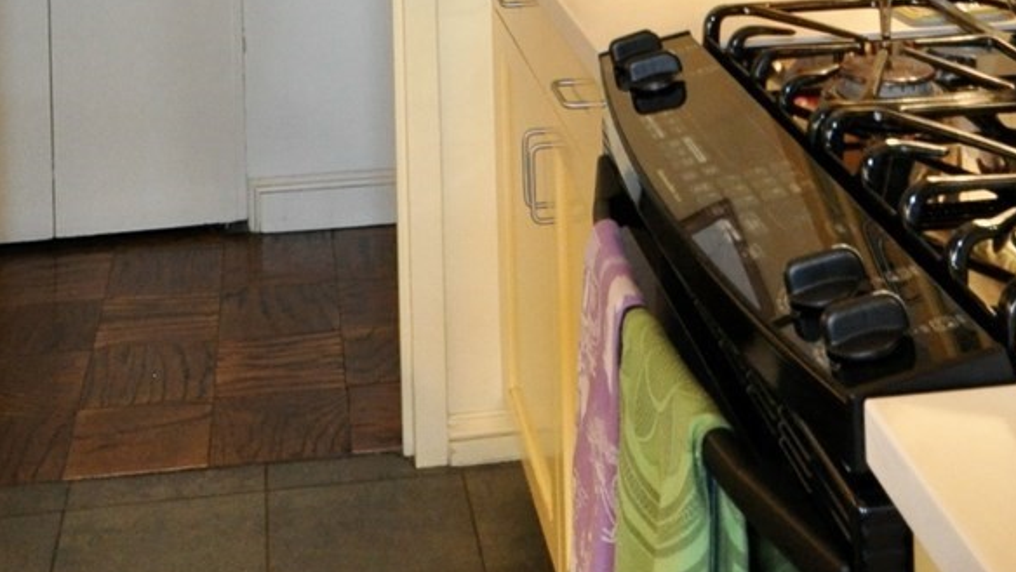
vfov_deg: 16.9
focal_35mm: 55
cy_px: -535
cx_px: 553
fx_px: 1482
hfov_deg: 37.8
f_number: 4
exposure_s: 1/80
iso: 800
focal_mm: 10
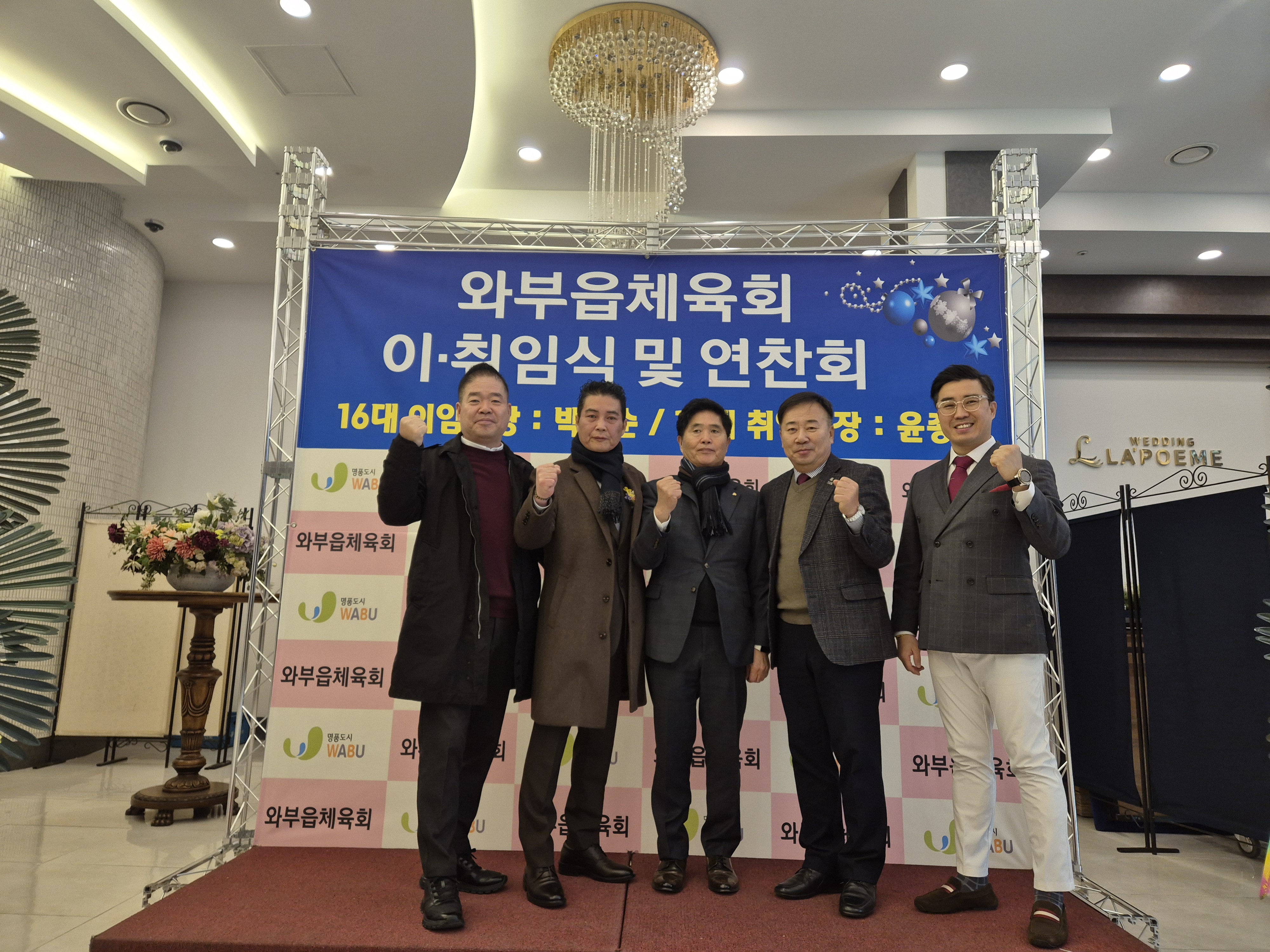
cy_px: 476
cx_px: 635
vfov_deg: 58.9
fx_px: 844
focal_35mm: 23
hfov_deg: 73.9
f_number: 1.8
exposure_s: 1/120
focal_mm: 5.4
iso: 160
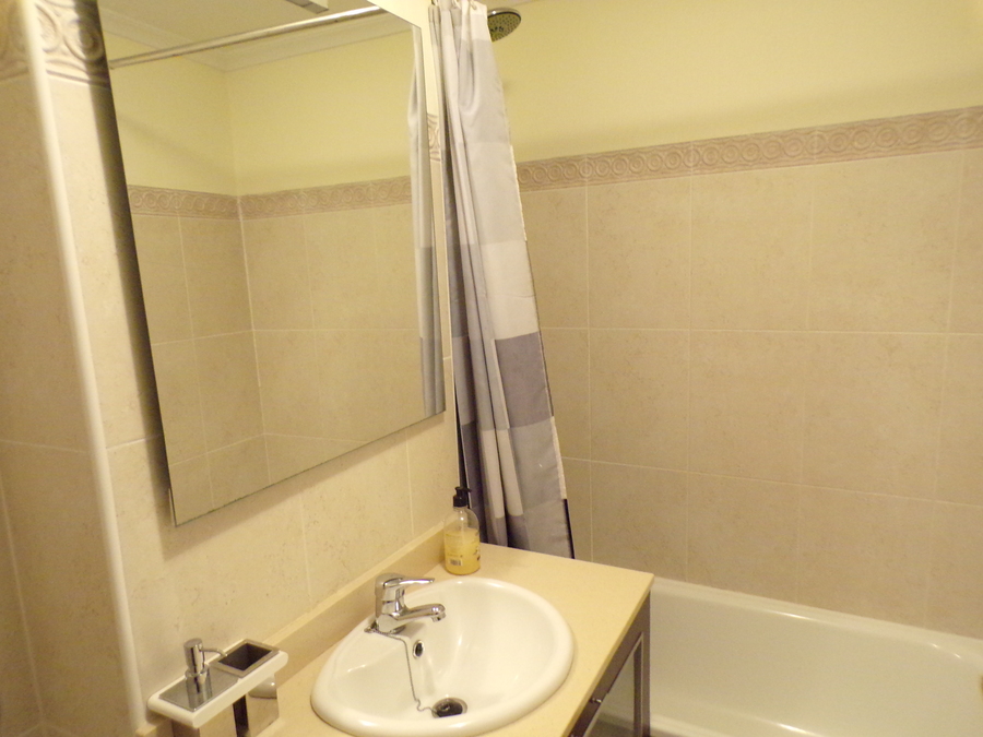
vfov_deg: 56.8
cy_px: 368
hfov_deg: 71.6
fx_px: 682
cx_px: 492
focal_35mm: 24
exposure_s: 1/17
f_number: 3
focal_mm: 4.3
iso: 597
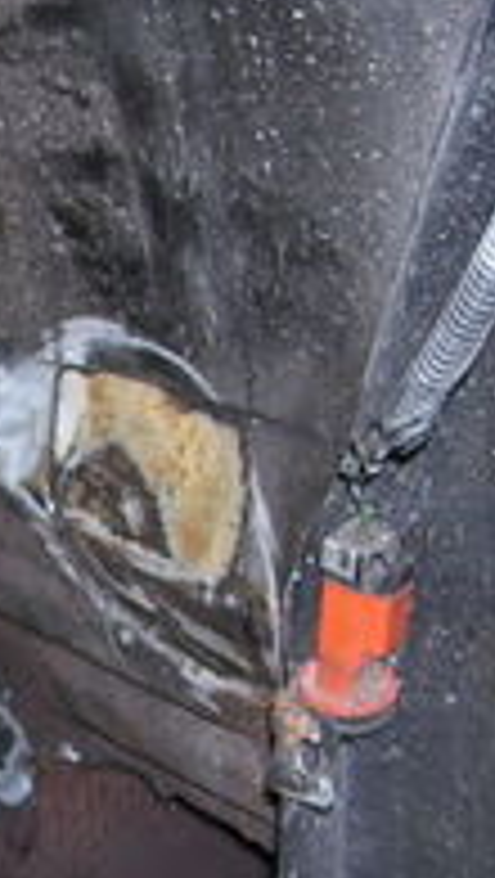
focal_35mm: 132
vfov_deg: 16.1
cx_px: -288
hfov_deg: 8.9
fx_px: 3073
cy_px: 702
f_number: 2.7
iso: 80
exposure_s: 1/60
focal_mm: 6
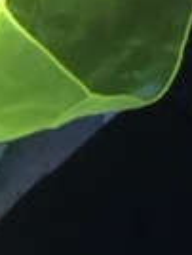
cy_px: -265
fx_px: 1091
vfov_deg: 11.8
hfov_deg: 10.0
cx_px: 171
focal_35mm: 148
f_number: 2.4
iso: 400
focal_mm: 3.3
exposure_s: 1/17
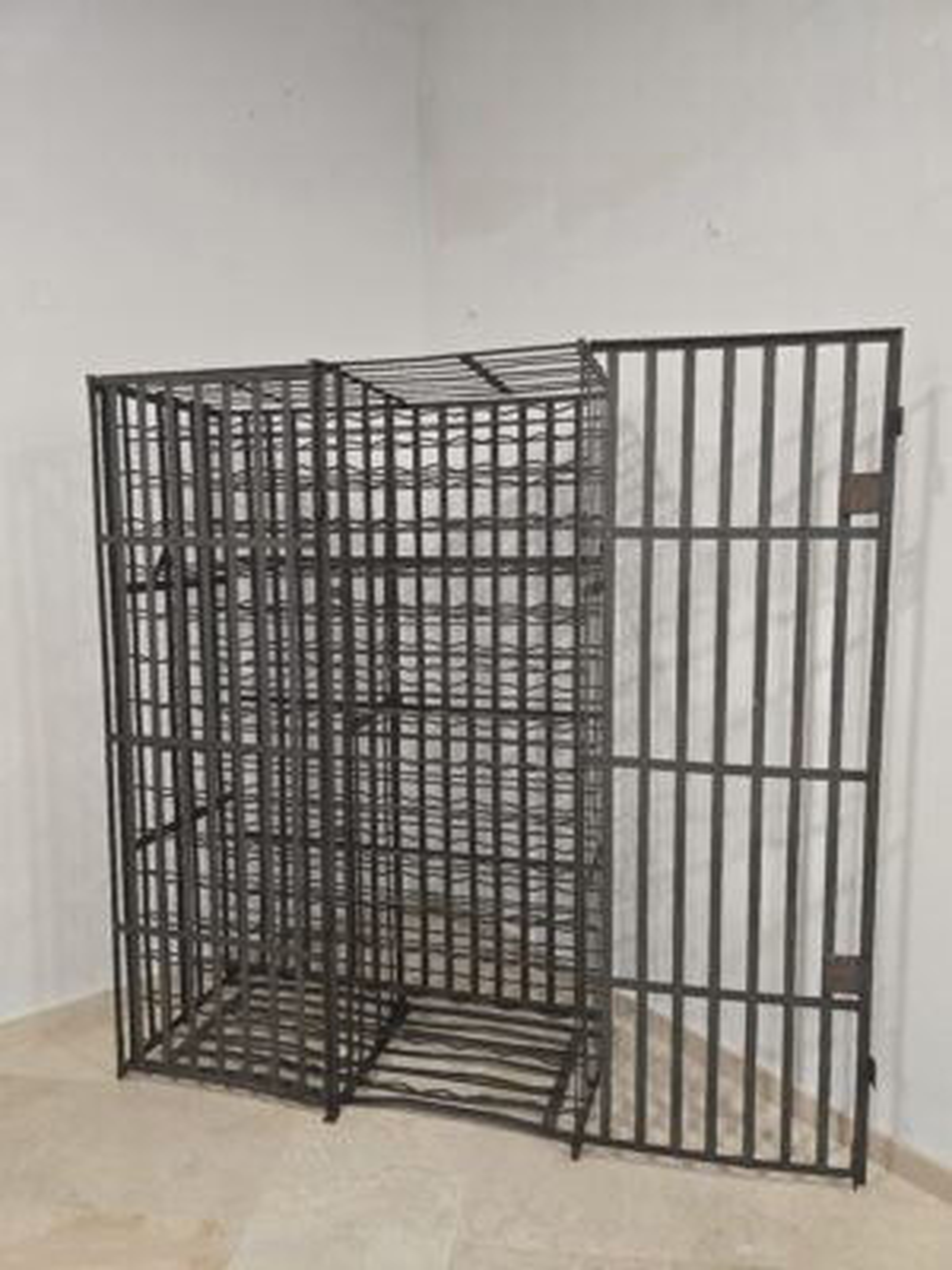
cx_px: 476
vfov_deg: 73.9
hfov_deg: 58.9
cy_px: 635
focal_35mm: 23
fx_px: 843
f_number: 1.7
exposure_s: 1/101
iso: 320
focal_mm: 6.3
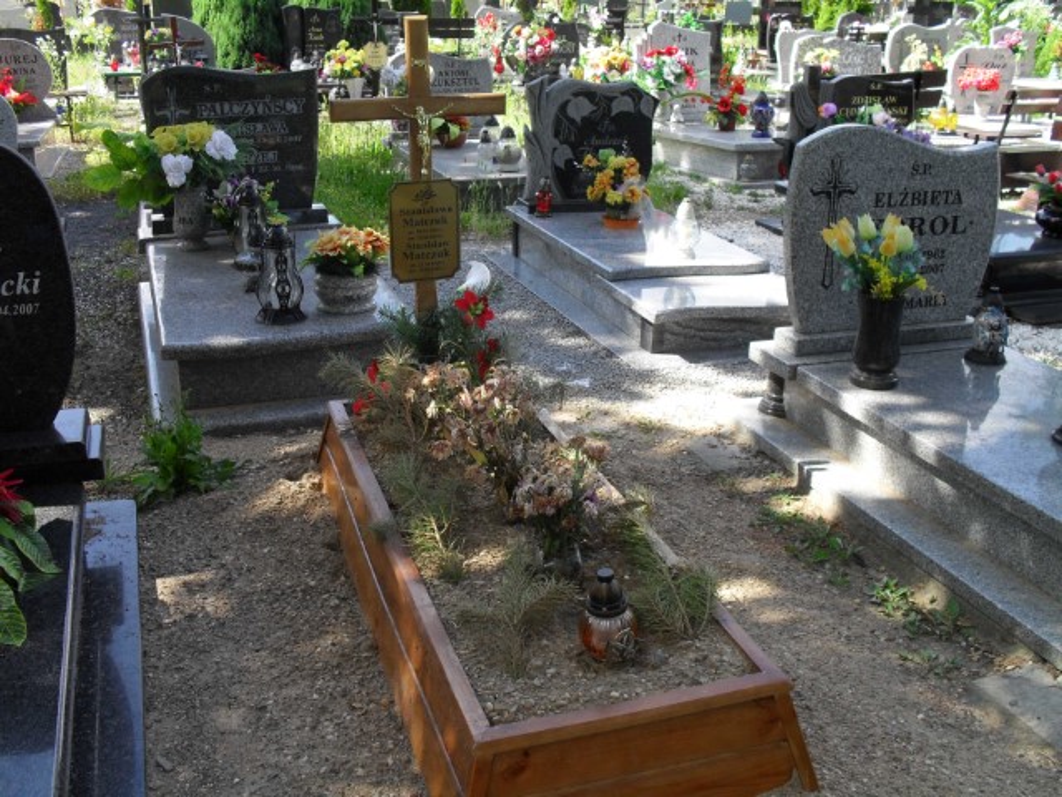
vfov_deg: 40.7
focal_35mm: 35
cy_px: 398
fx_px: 1074
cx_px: 531
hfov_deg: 52.6
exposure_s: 1/250
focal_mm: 6.3
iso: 100
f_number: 3.2
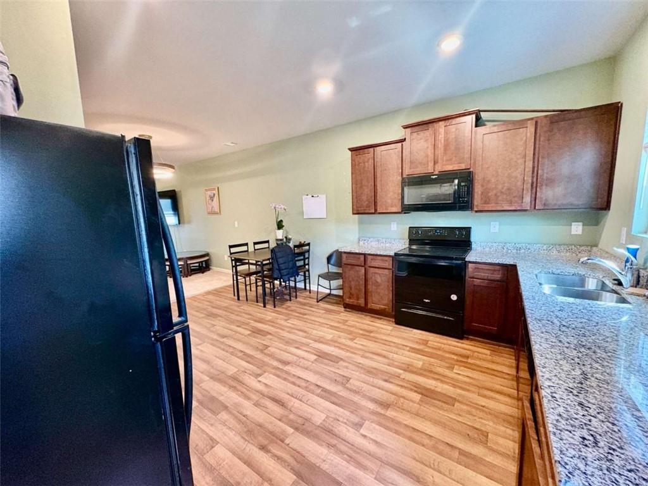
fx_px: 262
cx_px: 324
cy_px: 243
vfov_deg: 85.7
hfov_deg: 102.1
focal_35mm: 14
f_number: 2.2
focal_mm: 2.22
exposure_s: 1/60
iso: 640
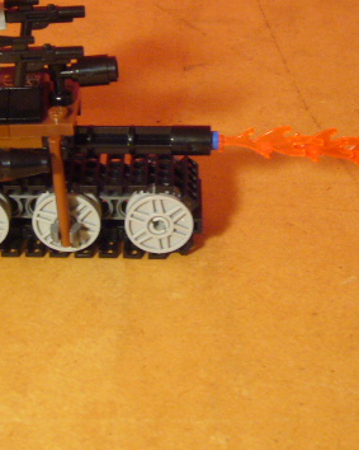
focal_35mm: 83
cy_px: 165
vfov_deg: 23.0
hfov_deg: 18.5
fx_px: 1103
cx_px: 146
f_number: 2.8
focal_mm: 5.8
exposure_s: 1/15
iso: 160
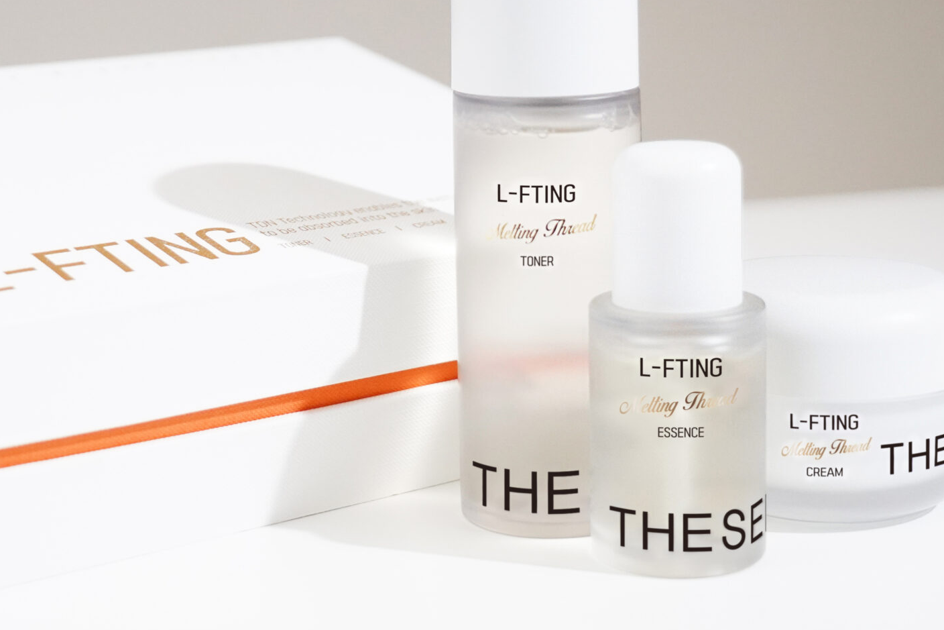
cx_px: 362
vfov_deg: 17.0
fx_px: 2098
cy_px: 193
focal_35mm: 80
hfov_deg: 25.3
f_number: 4
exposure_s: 1/8000
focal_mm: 44
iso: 6400
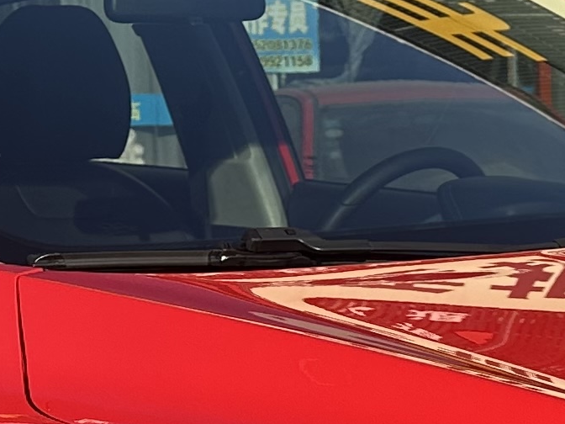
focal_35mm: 144
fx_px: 2350
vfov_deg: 10.1
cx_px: 344
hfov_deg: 13.7
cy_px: 569
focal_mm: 6.86
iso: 80
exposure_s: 1/3717
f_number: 1.78
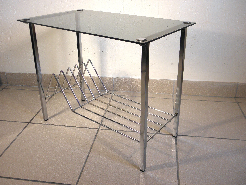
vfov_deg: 41.8
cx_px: 123
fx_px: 242
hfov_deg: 54.0
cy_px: 92
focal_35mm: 34
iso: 100
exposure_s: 1/40
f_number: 3.7
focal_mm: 6.2
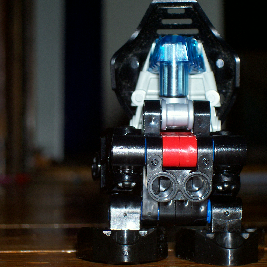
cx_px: 132
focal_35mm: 121
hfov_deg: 14.4
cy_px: 134
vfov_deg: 14.4
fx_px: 1056
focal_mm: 16.8
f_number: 4.6
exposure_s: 1/89.8
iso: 80
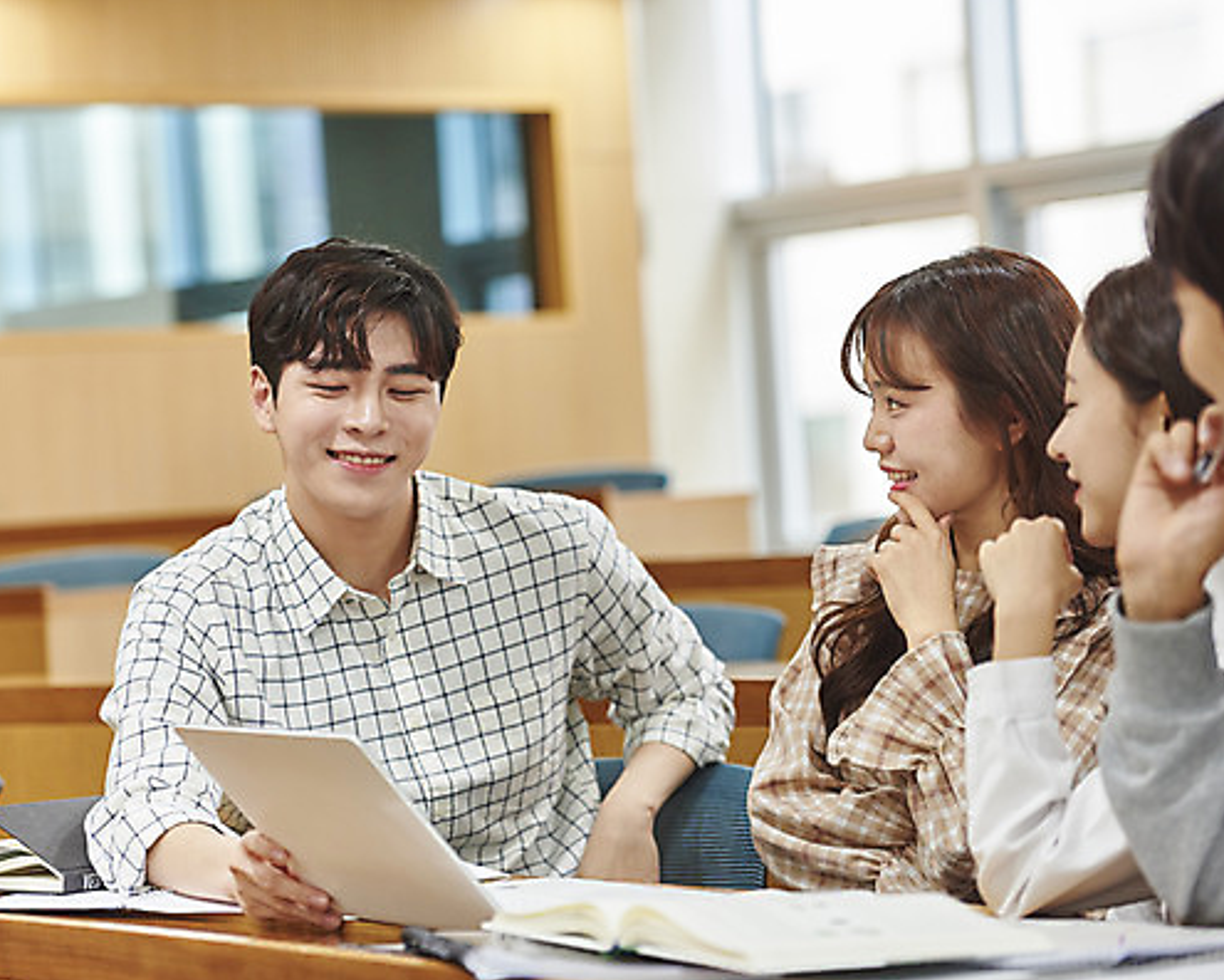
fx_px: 4202
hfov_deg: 16.6
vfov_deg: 13.3
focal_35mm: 116
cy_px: 490
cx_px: 572
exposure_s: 1/160
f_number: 2.8
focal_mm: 102
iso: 1000
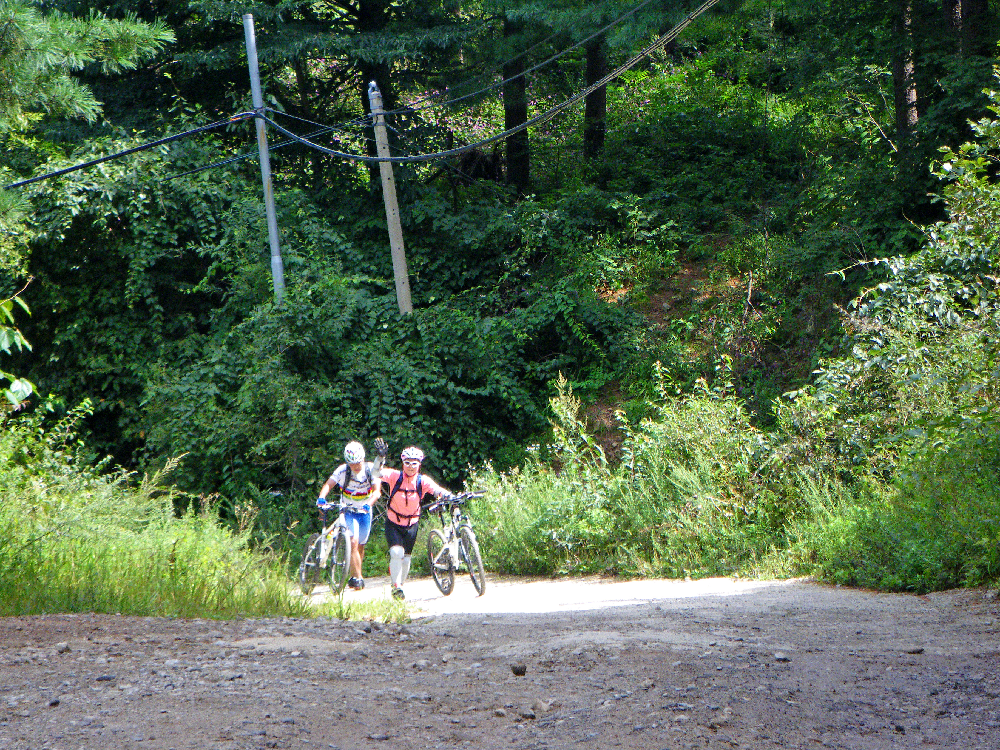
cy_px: 375
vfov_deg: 10.6
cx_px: 500
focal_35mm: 140
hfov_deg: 14.1
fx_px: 4044
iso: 250
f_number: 5.5
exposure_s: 1/250
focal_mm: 25
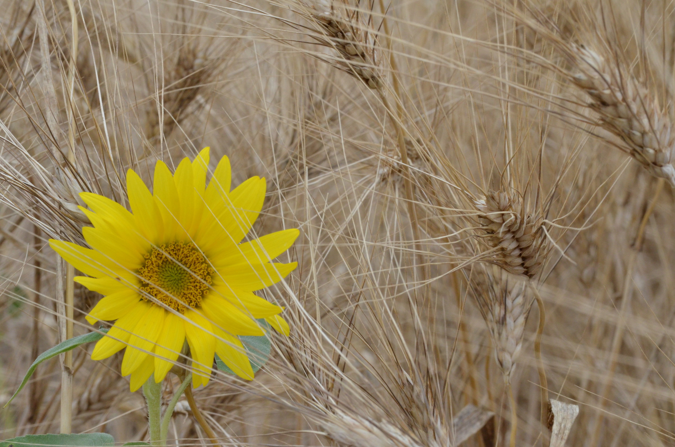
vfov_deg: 10.6
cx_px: 338
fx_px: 2413
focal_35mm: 129
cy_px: 224
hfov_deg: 15.9
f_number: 22
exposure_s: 1/250
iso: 1250
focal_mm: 86
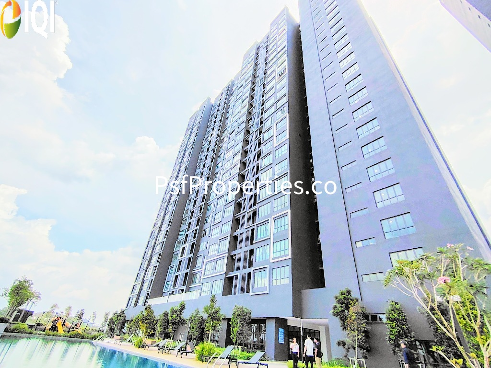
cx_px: 246
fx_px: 241
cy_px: 184
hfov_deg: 91.0
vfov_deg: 74.7
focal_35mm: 17
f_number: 2.2
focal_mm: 1.43
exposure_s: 1/1464
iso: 100
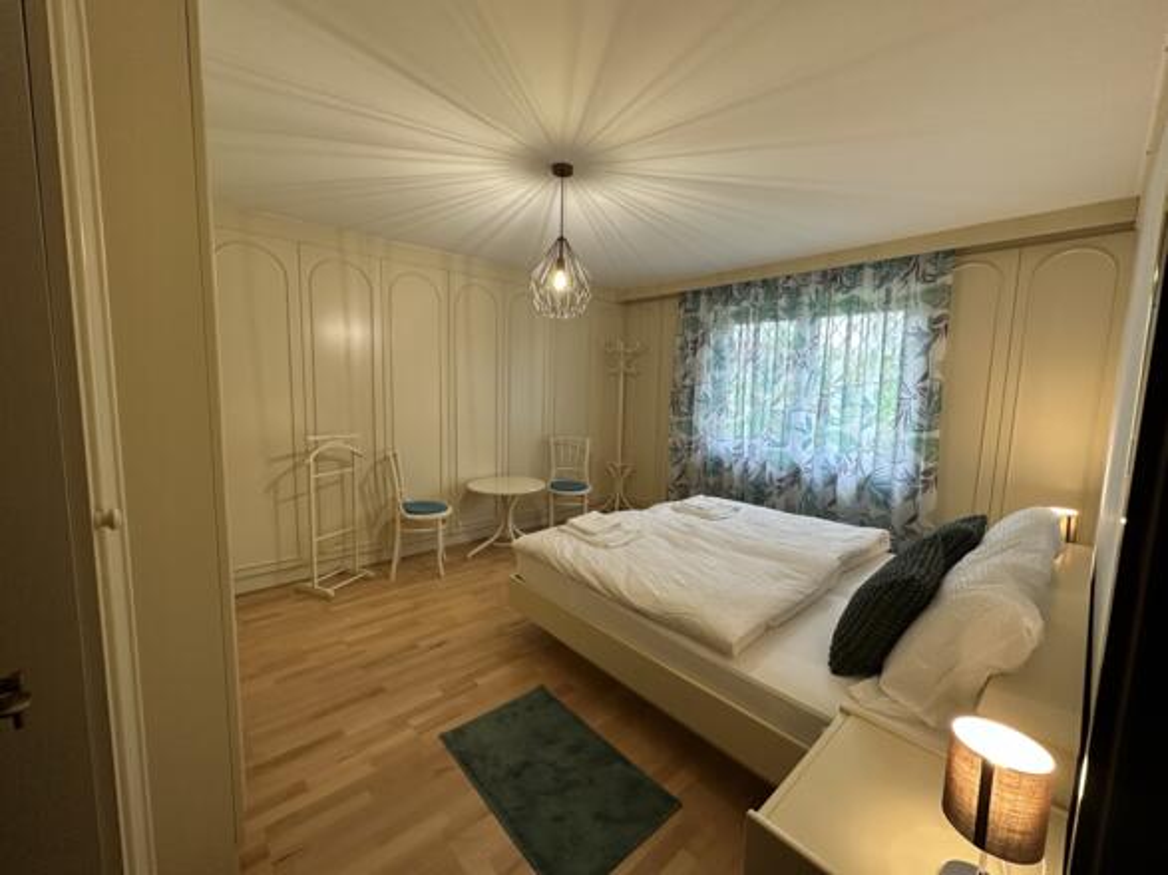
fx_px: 472
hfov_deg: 102.1
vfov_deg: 85.7
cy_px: 438
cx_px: 584
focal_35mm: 14
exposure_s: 1/50
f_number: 2.2
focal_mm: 2.22
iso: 160
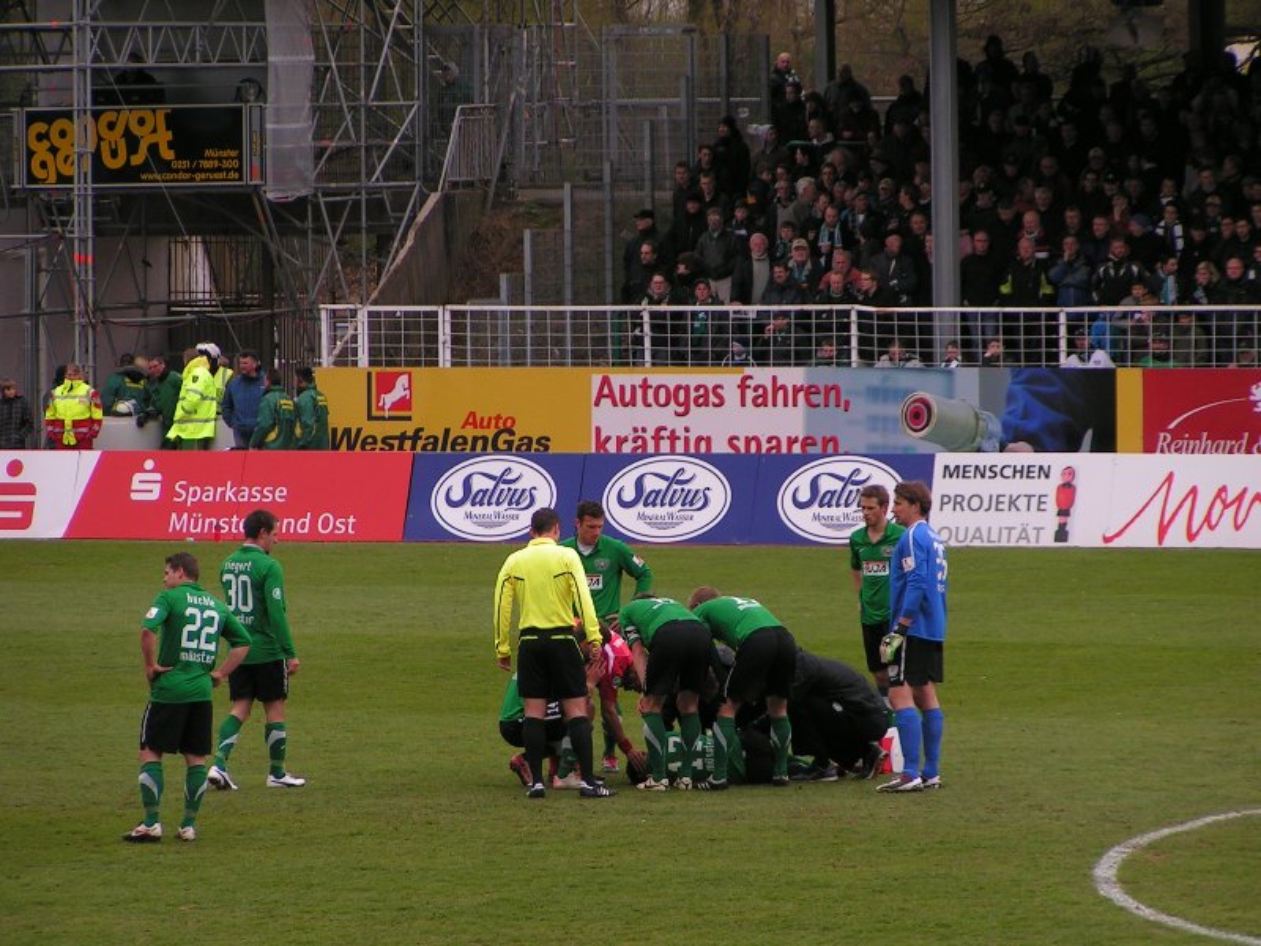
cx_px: 630
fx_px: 8597
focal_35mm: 236
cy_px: 473
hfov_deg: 8.4
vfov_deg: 6.3
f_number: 3.5
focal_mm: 36.1
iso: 50
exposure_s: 1/400
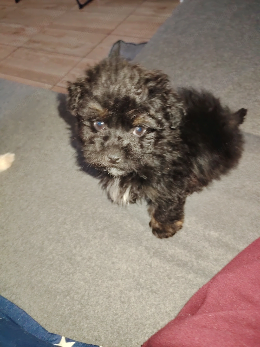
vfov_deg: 71.6
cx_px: 130
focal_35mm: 24
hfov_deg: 56.8
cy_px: 174
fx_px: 240
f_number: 1.75
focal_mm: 5.25
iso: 2288
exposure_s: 1/24
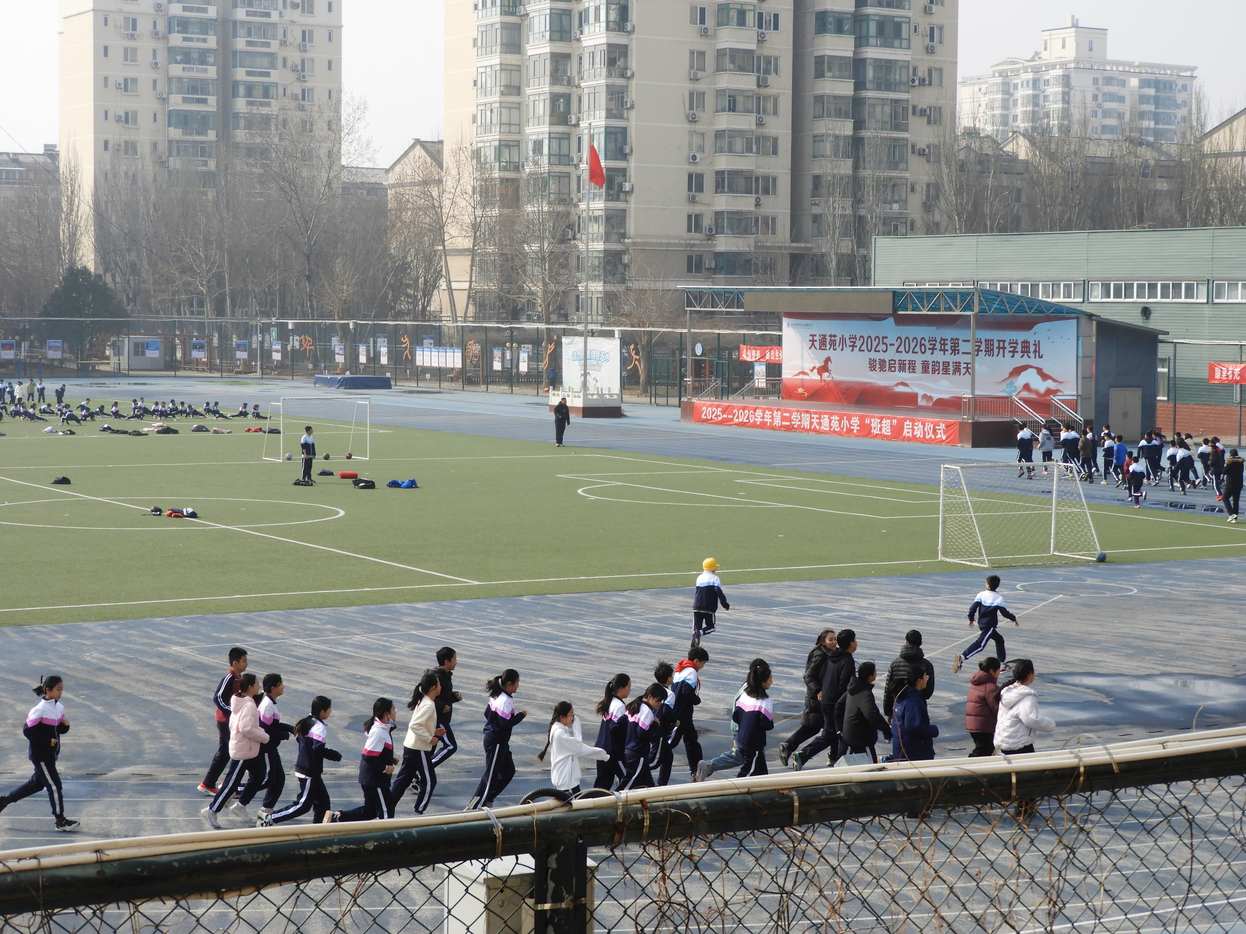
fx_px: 2520
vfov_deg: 21.0
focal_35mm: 70
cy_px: 467
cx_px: 623
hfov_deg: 27.8
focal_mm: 12.5
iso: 100
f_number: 4.5
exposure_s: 1/640
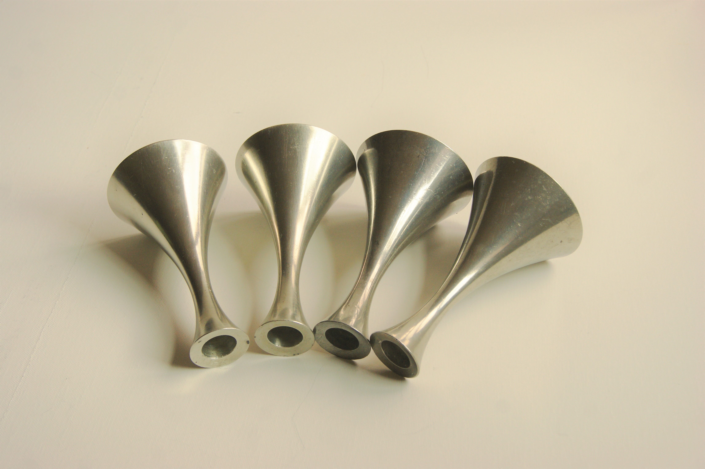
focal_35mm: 60
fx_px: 1174
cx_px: 352
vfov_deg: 22.6
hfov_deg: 33.4
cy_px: 234
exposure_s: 1/80
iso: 100
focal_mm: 40
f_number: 7.1
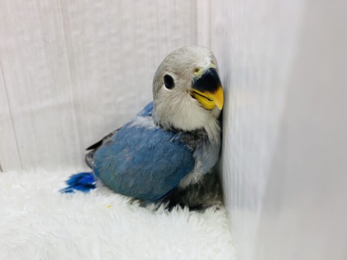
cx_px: 174
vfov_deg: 54.9
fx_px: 251
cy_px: 130
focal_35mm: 25
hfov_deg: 69.4
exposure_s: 1/100
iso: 80
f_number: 1.8
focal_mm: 4.25
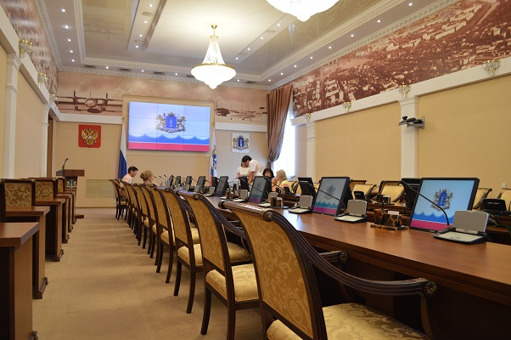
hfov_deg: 67.4
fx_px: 383
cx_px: 256
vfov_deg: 47.8
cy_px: 170
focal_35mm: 27
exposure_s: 1/50
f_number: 3.5
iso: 400
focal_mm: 18
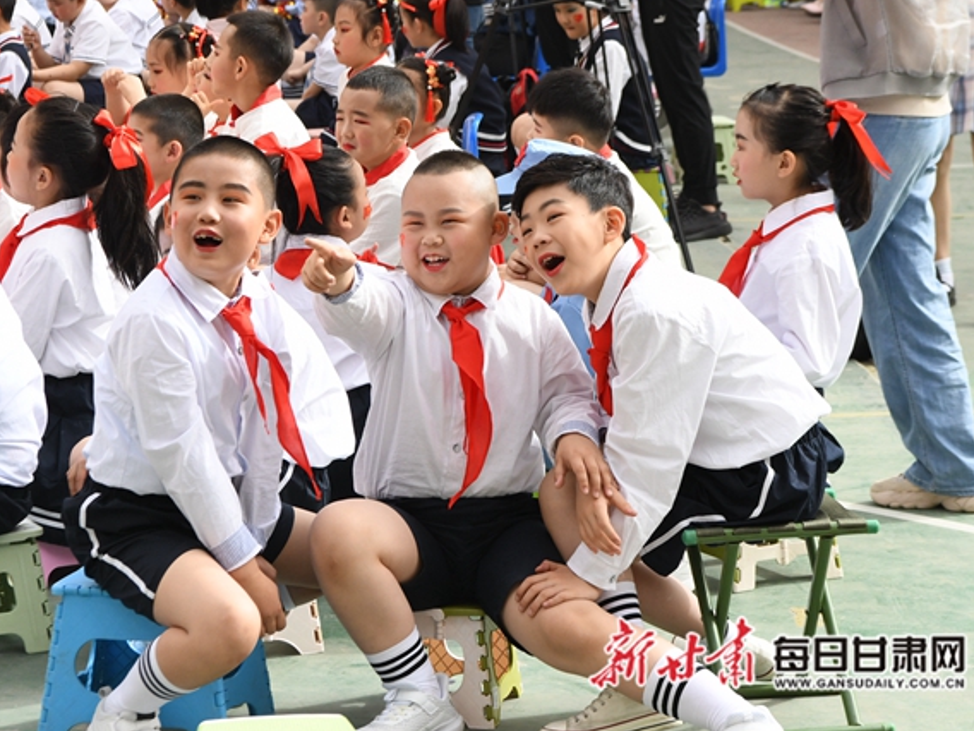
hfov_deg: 25.3
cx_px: 444
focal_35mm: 77
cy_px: 366
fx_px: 2167
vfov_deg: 19.1
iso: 1000
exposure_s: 1/640
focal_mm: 70
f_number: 9
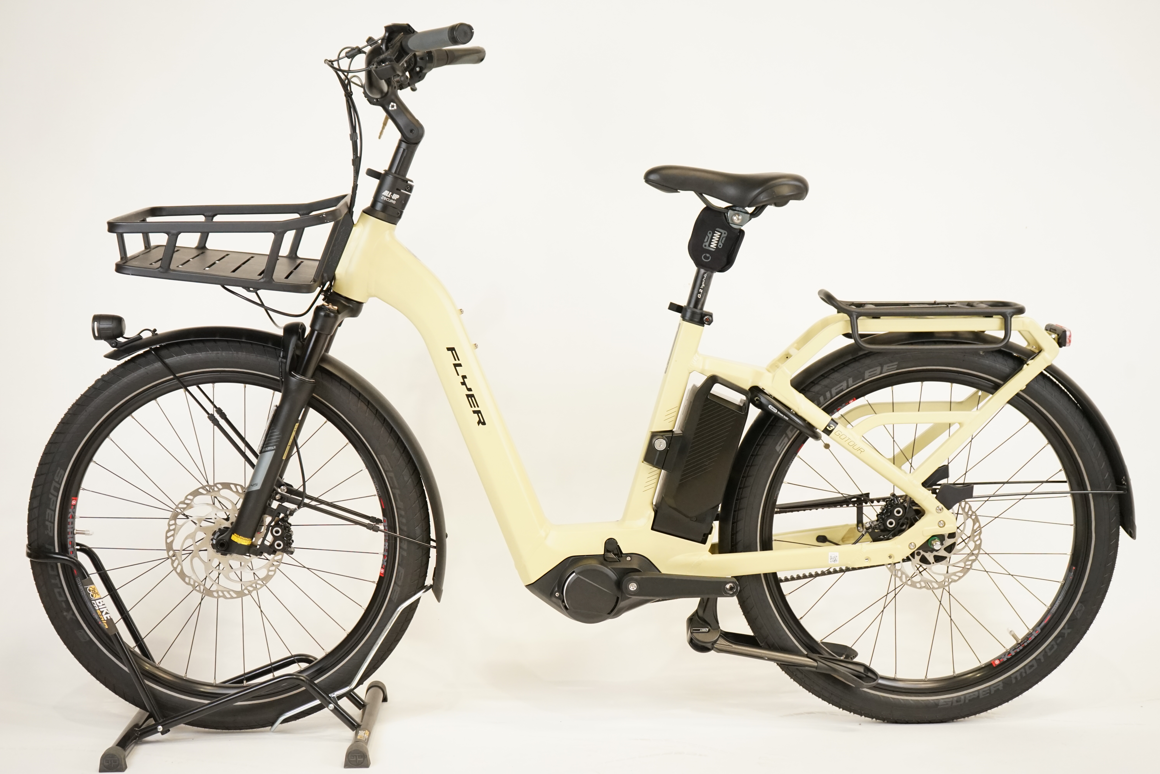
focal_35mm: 53
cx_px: 580
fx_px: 1708
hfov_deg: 37.5
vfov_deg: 25.5
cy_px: 387
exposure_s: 1/200
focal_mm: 53
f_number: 5.6
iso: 2500
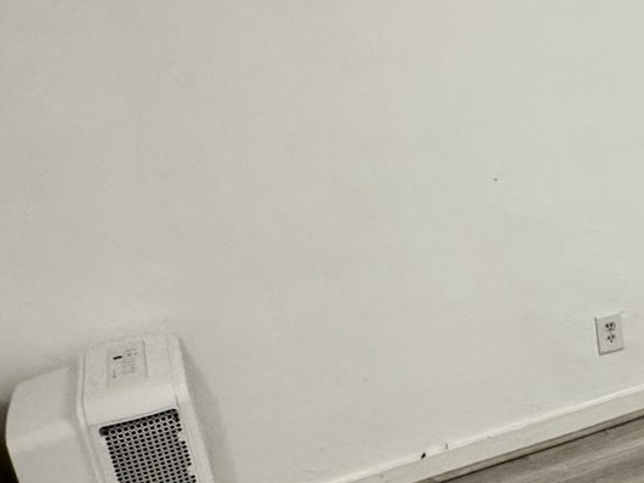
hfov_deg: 26.3
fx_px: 1004
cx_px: 959
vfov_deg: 27.0
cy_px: 227
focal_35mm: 54
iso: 250
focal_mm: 2.22
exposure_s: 1/60
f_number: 2.2
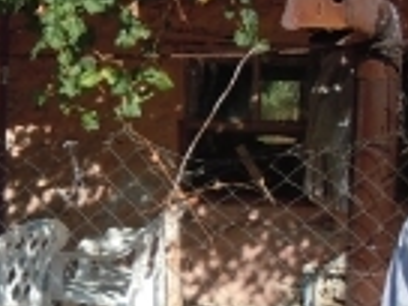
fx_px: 1556
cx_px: -231
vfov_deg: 11.2
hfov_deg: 13.9
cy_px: 141
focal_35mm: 132
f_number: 3.5
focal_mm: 5.4
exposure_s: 1/640
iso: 100
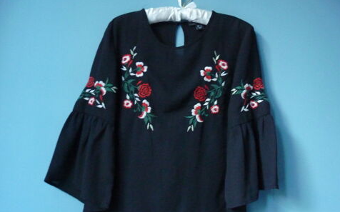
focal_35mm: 31
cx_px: 171
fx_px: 287
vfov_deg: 40.4
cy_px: 125
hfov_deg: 61.3
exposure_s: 1/6
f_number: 2.8
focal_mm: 5.2
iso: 800
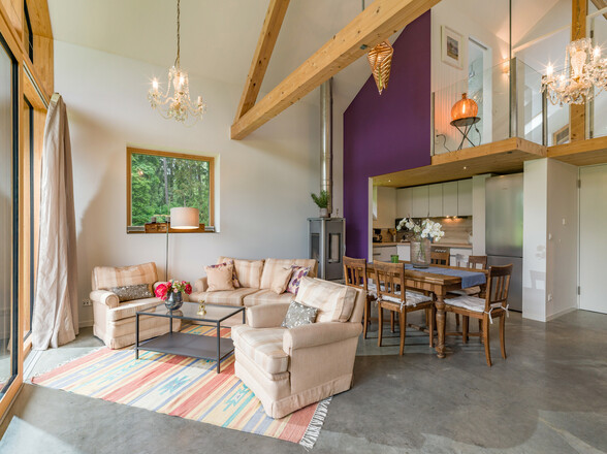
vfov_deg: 74.6
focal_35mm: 17
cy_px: 227
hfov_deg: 91.1
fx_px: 298
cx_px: 304
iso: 400
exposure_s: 1/30
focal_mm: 21
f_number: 8
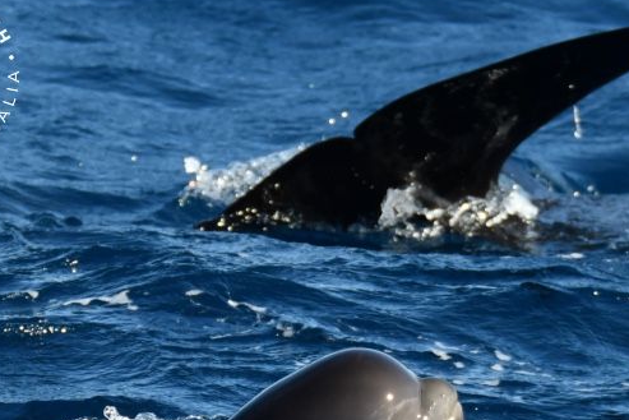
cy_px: 326
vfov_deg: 1.6
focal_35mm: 876
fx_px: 15309
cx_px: 356
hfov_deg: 2.4
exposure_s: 1/1250
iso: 400
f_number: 6
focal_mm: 360
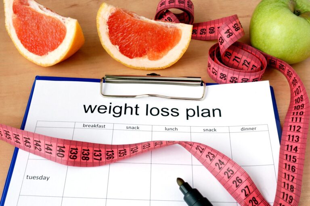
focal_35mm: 45
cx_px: 155
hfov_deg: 43.6
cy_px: 103
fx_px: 387
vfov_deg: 29.9
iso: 200
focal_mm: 30
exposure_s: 1/1.6
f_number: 20
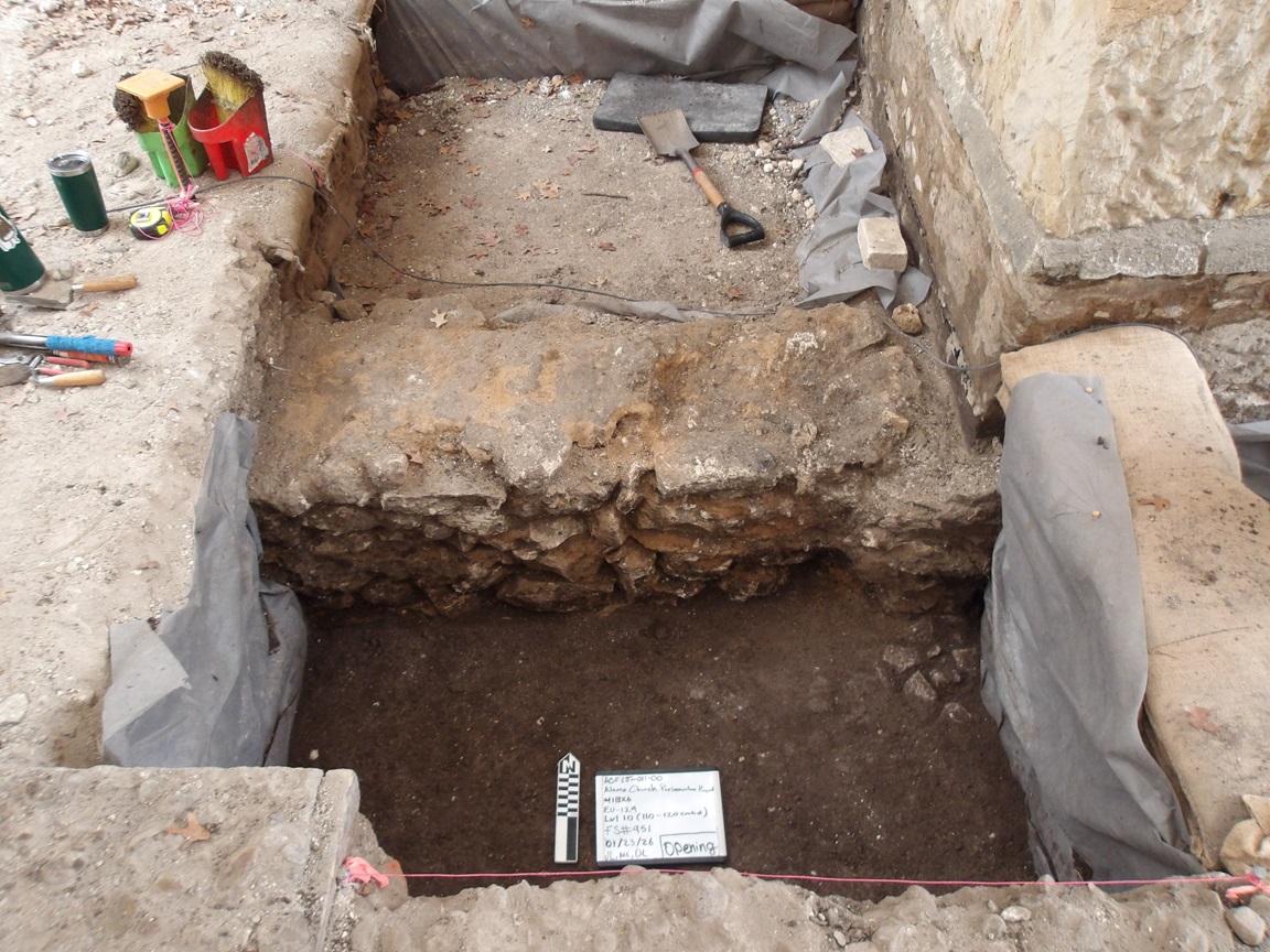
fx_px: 991
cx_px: 635
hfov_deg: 65.3
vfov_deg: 51.4
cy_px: 476
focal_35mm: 27
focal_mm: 4.9
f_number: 3
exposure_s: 1/60
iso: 344
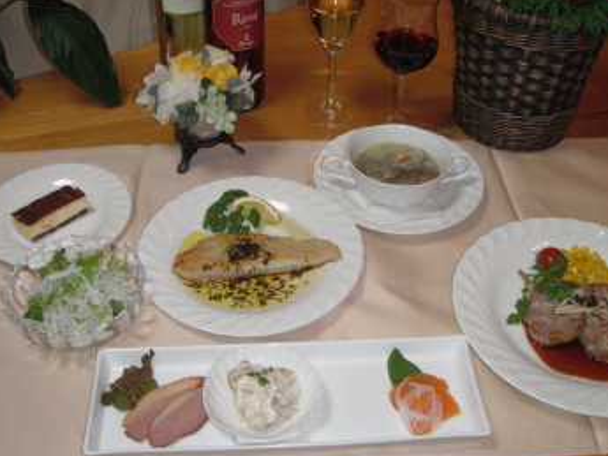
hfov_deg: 42.9
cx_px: 310
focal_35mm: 44
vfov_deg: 32.9
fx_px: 773
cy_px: 231
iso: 100
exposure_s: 1/30
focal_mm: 6.7
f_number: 3.5
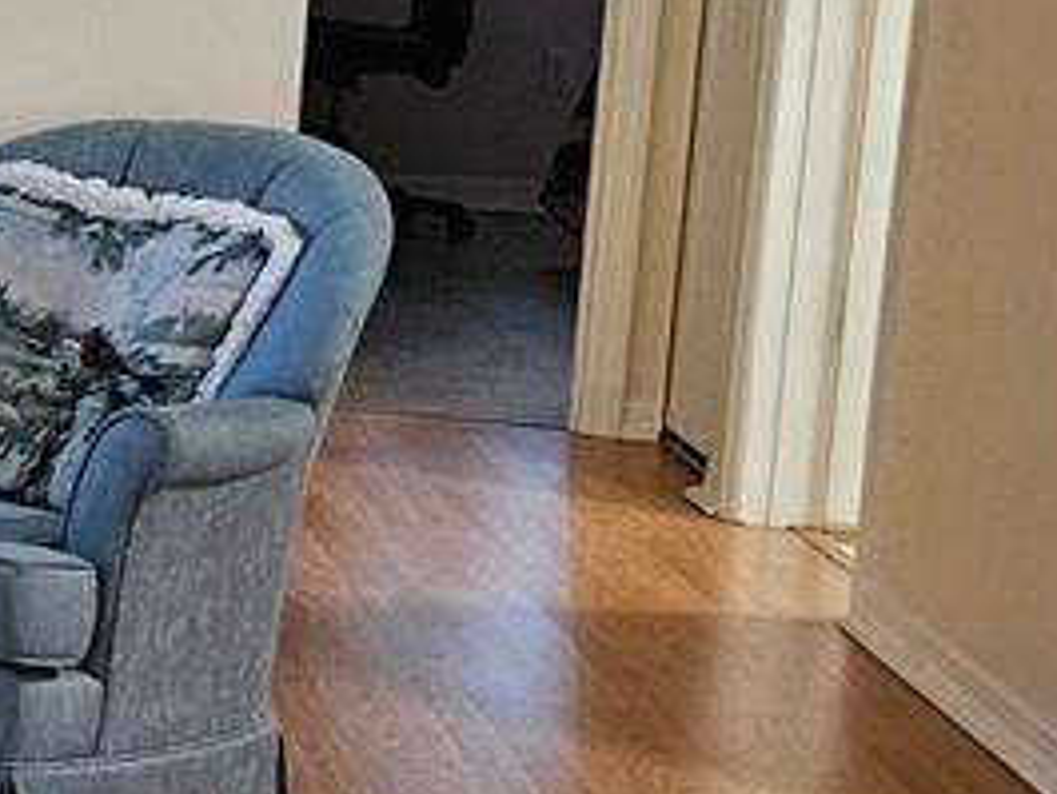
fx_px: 4246
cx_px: -1580
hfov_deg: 11.4
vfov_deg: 10.6
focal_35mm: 139
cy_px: 112
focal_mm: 5.4
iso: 640
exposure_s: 1/40
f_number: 1.8
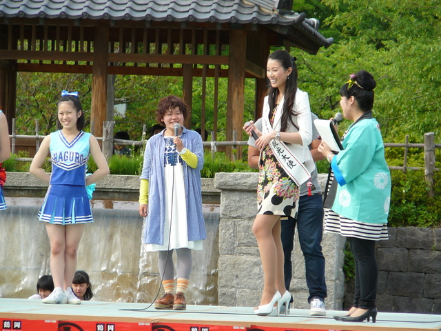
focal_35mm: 292
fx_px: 3720
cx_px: 220
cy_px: 166
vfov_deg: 5.1
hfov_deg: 6.8
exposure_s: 1/320
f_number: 4.1
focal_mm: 43.4
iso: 80
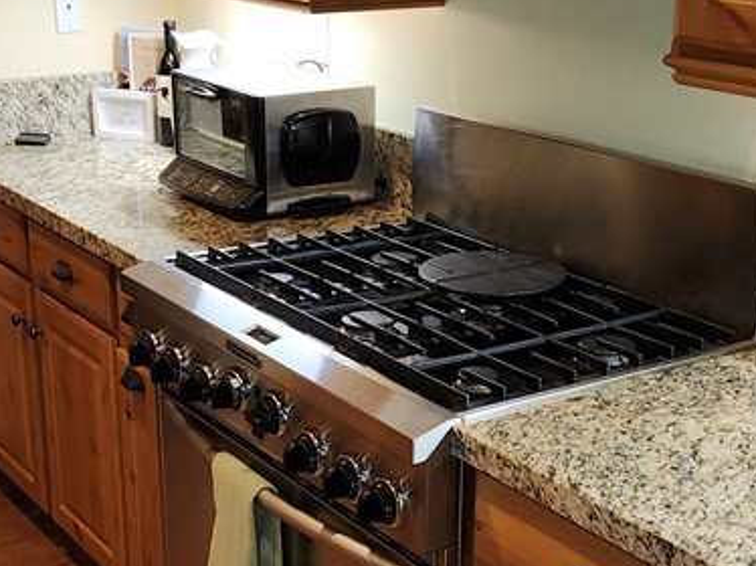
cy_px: 388
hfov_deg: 30.7
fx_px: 1375
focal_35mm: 63
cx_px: 412
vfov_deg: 23.1
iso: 100
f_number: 1.8
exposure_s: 1/24
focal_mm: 5.54
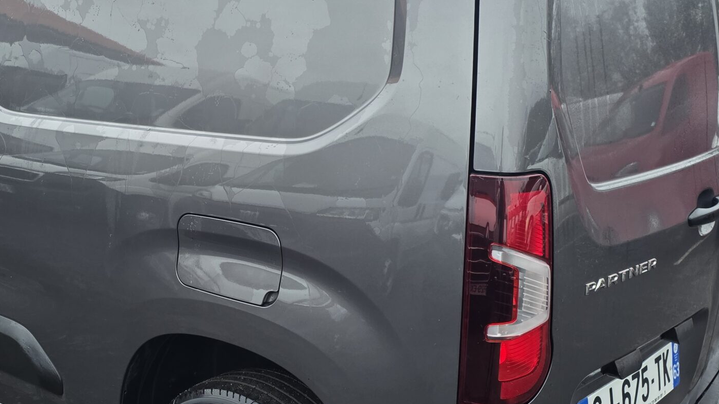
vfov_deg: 25.9
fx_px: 877
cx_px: 205
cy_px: 222
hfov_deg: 43.5
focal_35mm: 46
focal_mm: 6.25
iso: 125
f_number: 1.7
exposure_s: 1/100
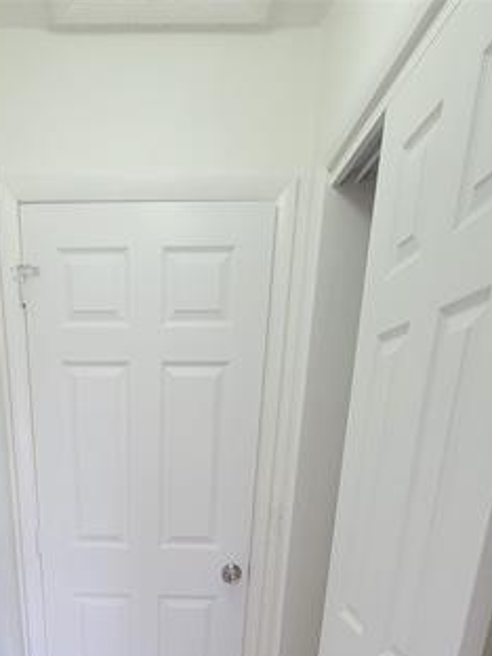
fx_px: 474
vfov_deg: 56.3
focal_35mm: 25
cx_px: 143
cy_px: 629
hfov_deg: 53.2
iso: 250
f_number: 2.2
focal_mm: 2.2
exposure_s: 1/60
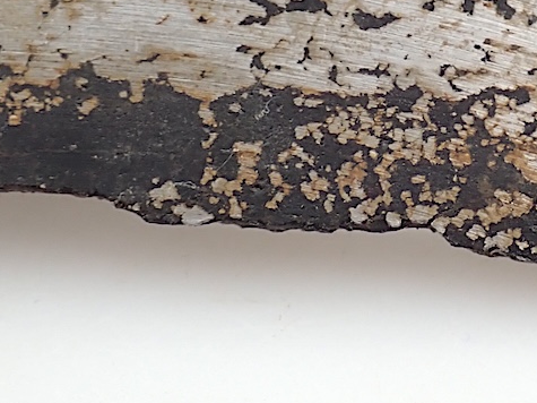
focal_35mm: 187
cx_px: 417
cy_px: 72
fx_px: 2900
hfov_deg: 10.6
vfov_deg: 7.9
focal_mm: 12.73
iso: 125
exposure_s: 1/125
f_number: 3.9
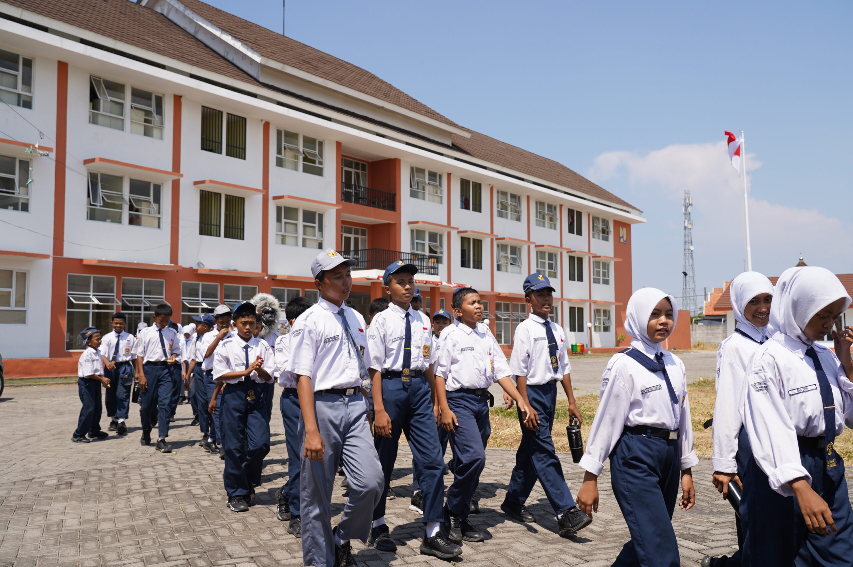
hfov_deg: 57.3
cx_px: 426
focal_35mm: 33
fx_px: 781
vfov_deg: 39.9
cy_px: 284
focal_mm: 33
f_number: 6.3
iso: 200
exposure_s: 1/800
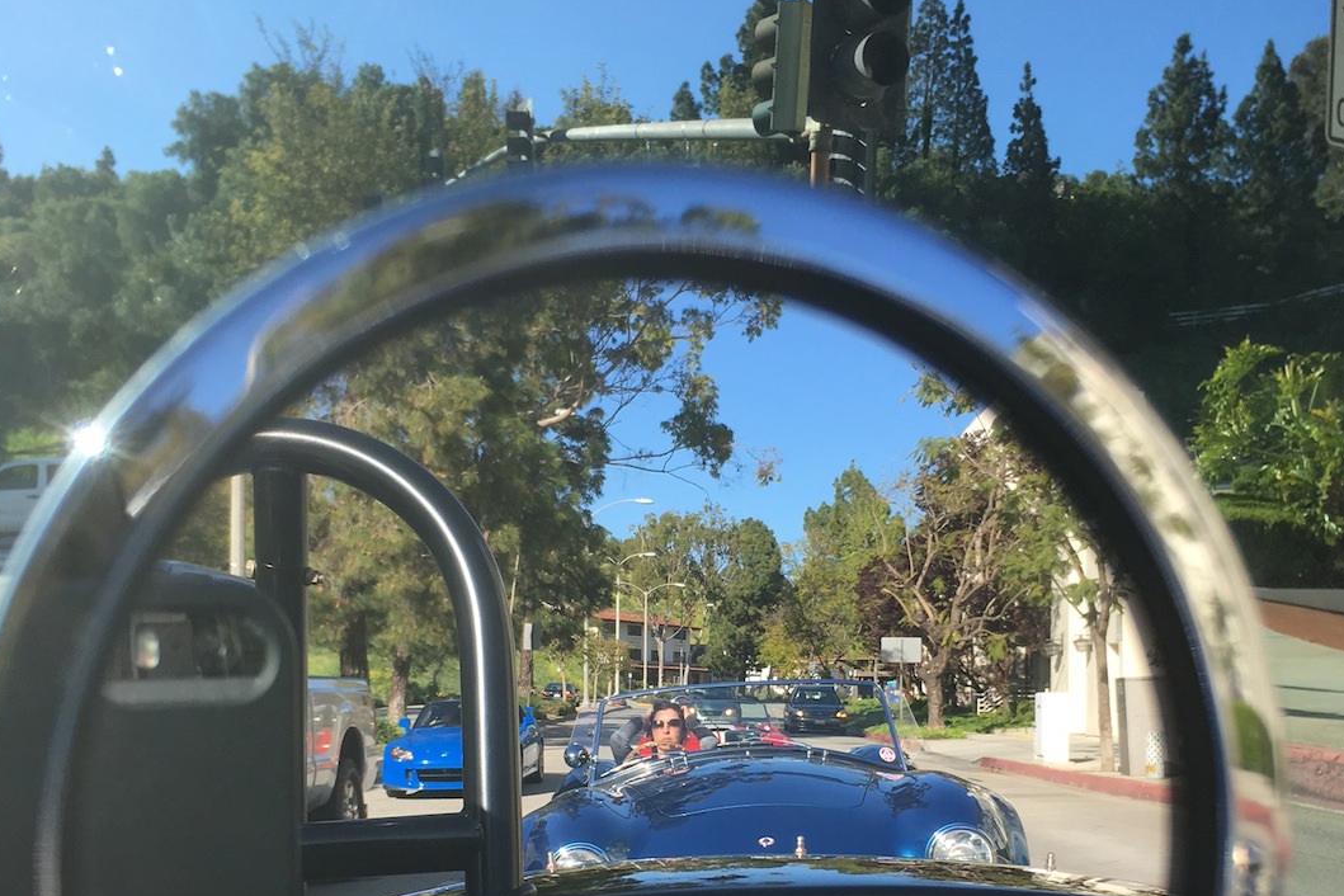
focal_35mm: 41
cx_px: 676
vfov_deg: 32.1
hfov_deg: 47.4
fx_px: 1531
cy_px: 666
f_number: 2.2
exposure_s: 1/1068
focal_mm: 4.15
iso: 25
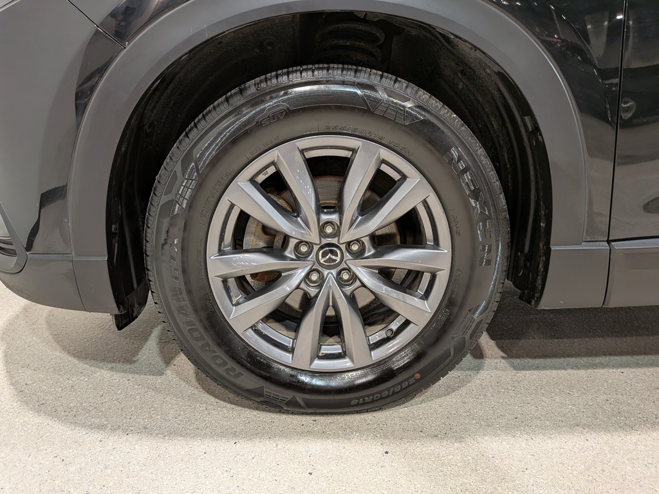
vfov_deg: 56.8
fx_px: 457
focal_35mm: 24
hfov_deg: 71.6
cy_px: 247
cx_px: 330
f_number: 1.7
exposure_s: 1/50
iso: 75
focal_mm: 4.53
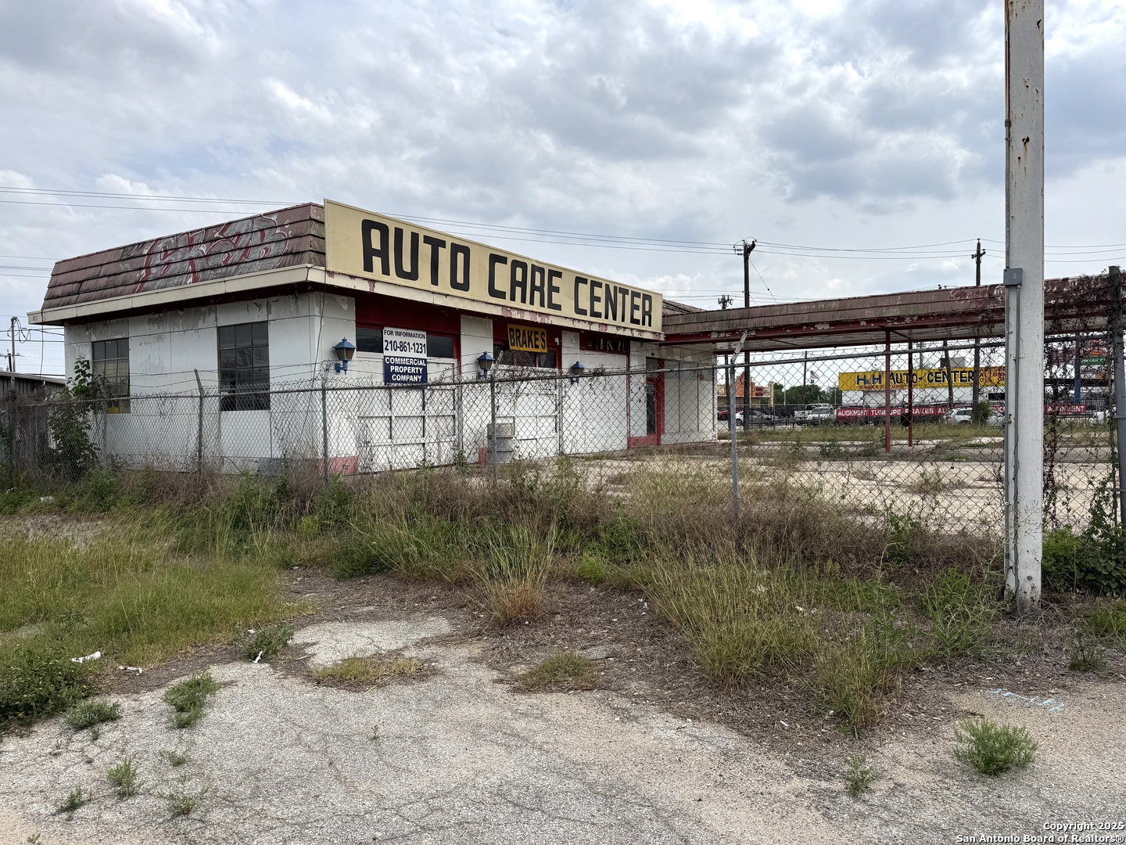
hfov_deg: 71.6
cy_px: 422
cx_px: 563
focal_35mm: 24
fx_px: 781
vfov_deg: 56.8
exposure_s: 1/7937
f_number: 1.78
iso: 80
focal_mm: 6.76
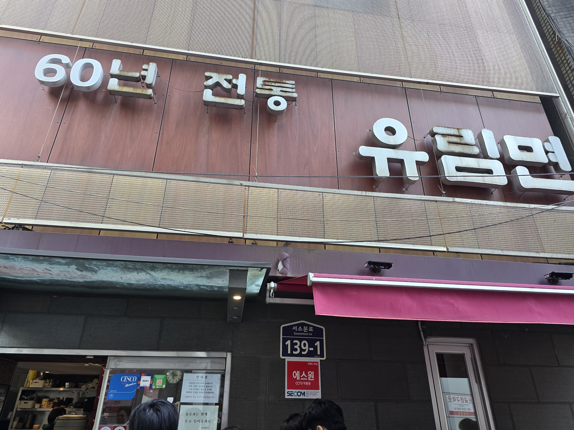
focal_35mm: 23
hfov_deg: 73.9
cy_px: 215
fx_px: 381
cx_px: 287
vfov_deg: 58.9
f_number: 1.7
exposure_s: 1/120
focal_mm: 6.3
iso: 200
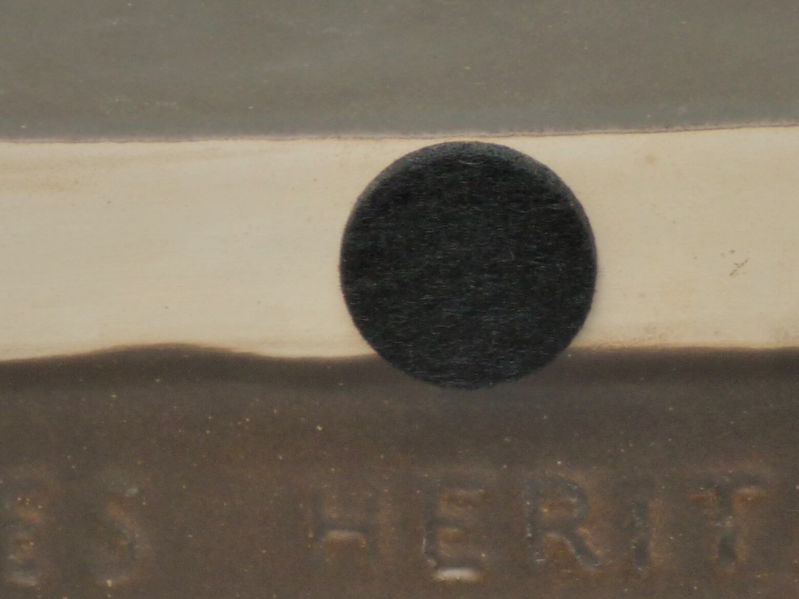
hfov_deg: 5.5
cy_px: 561
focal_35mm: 363
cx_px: 525
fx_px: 8379
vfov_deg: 4.1
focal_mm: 22.1
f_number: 5.7
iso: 100
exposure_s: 1/20
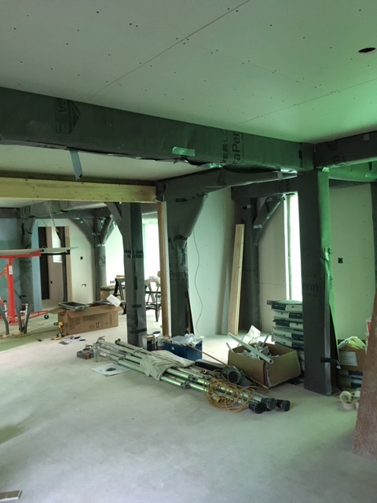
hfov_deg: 48.2
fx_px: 421
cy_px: 252
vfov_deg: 61.7
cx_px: 188
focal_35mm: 29
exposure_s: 1/33
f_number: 2.2
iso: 200
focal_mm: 4.15
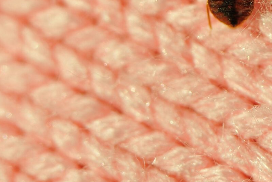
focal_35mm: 277
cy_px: -31
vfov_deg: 5.0
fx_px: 2094
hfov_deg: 7.4
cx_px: 221
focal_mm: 105
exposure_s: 1/180
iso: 200
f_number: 8
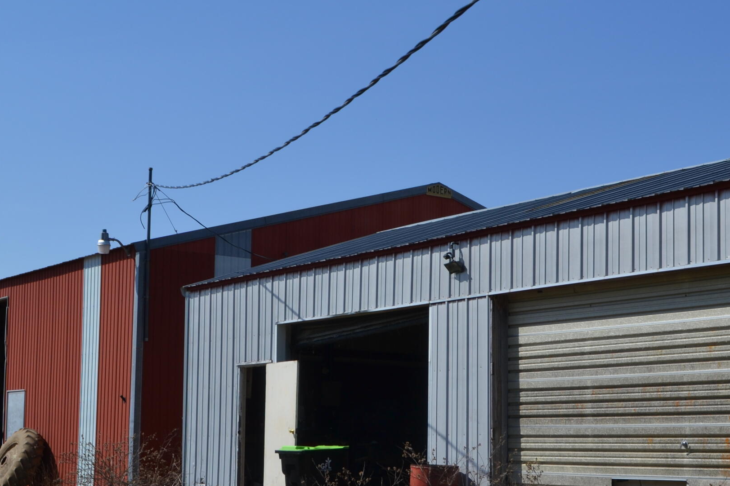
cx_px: 406
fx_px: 1237
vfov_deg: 22.2
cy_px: 323
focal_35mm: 61
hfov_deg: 32.9
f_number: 9
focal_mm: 22
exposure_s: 1/320
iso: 100
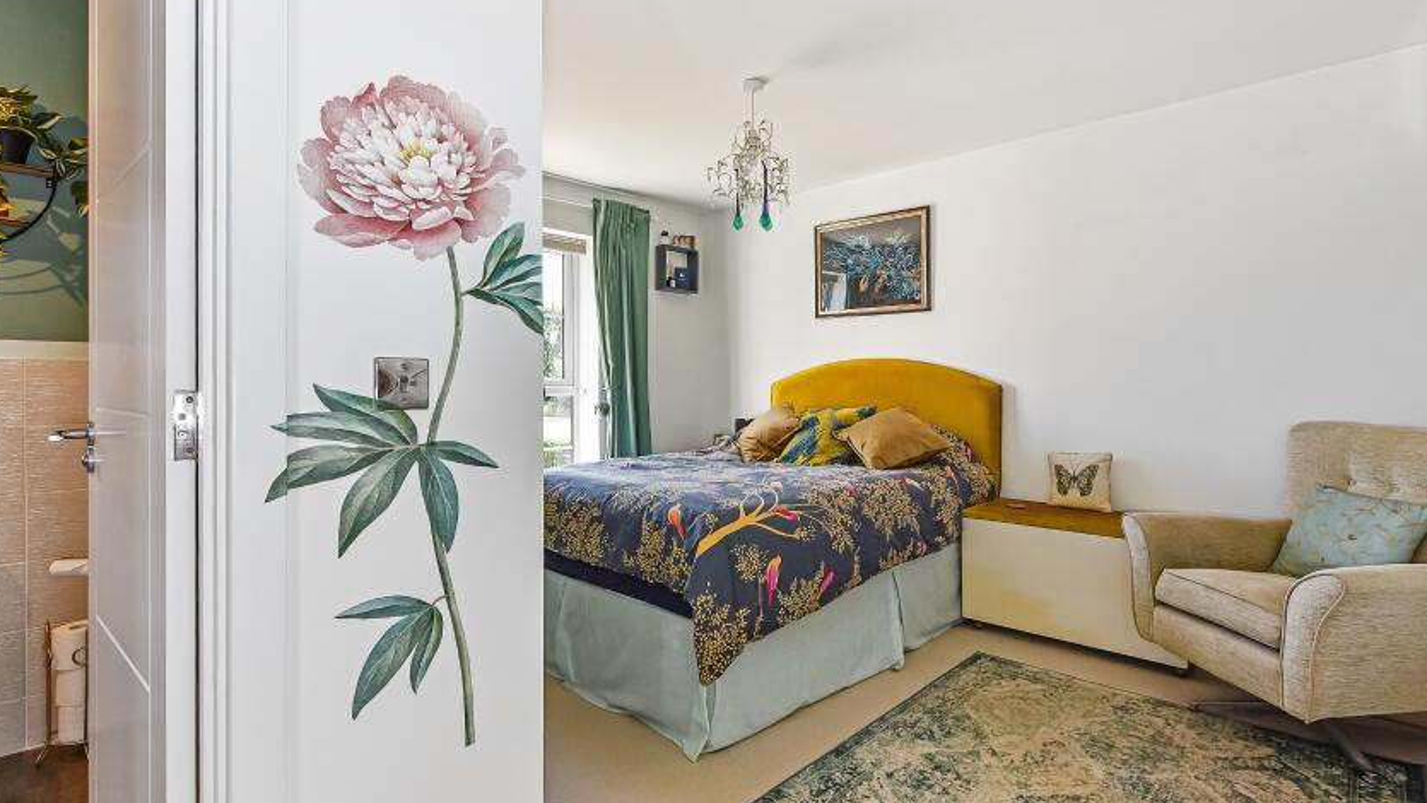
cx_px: 755
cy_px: 379
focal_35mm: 18
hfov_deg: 92.6
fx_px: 681
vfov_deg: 61.0
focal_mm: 14
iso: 400
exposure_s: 1/25
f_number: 9
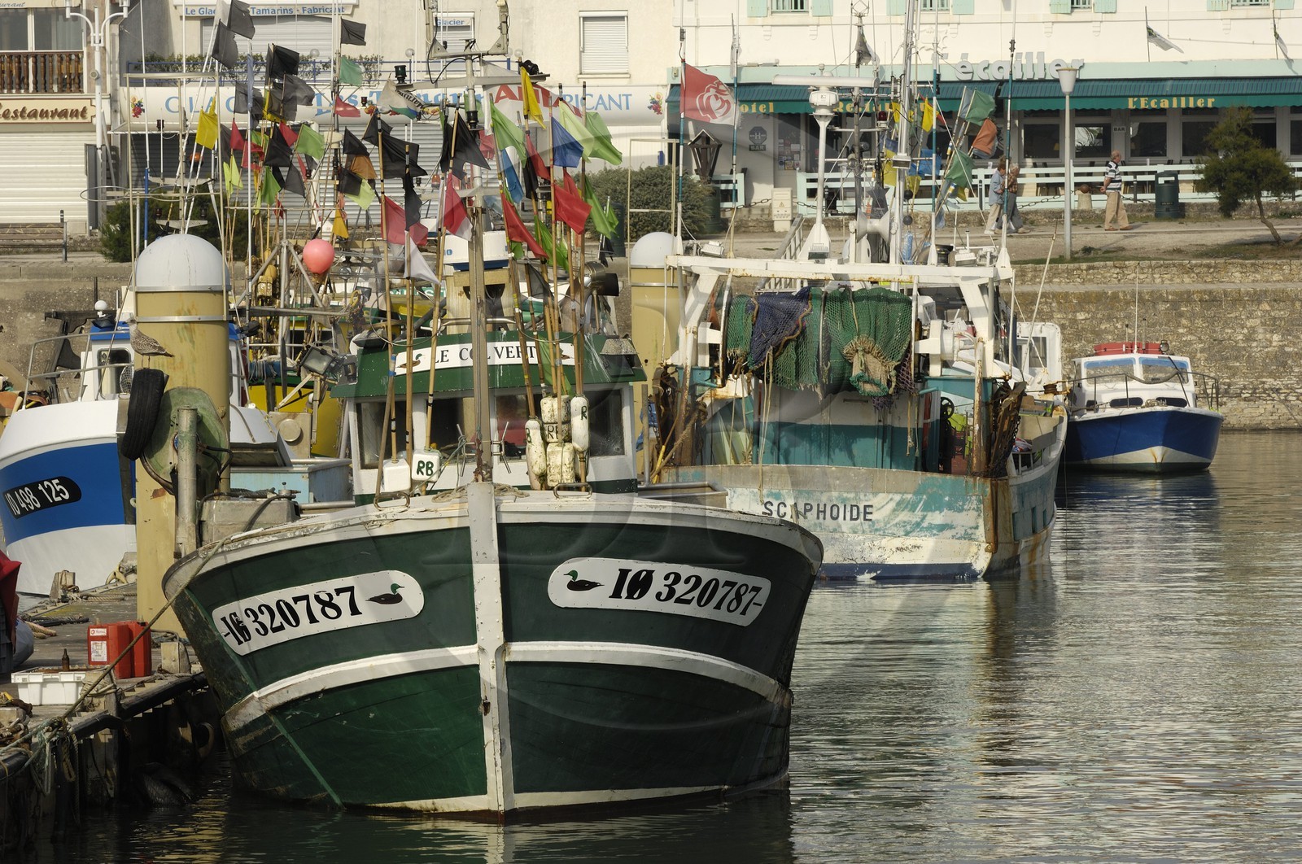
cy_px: 432
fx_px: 8397
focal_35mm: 232
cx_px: 651
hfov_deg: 8.9
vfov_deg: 5.9
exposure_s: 1/160
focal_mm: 155
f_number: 11
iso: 100
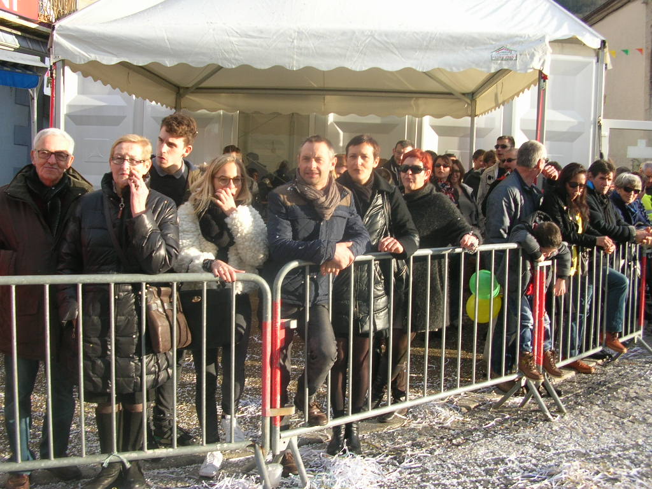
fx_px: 697
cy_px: 244
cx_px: 326
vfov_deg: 38.7
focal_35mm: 37
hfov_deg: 50.1
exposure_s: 1/267
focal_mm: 6.2
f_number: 2.9
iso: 50
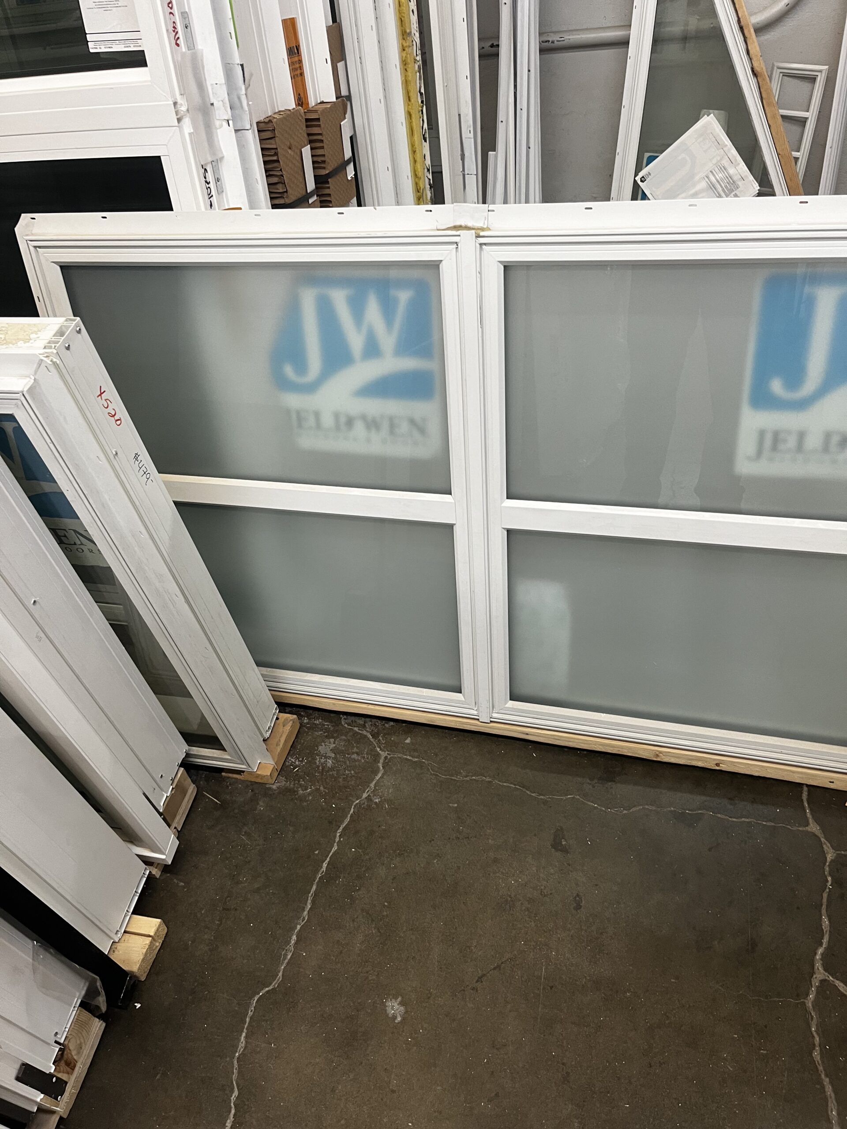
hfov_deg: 53.1
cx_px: 424
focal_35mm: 26
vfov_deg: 67.3
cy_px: 564
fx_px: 848
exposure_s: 1/60
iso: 100
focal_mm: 5.1
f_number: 1.6
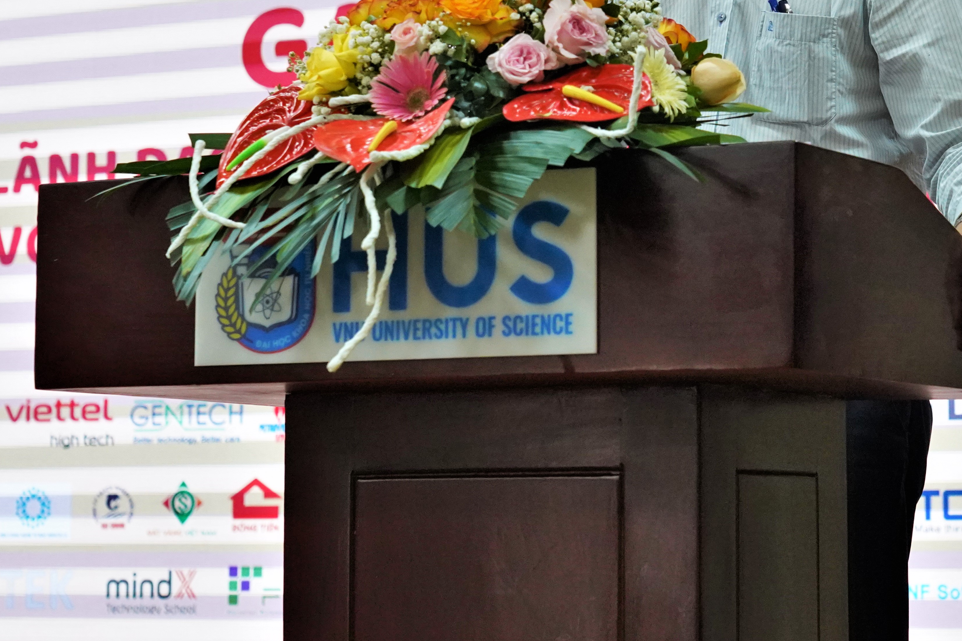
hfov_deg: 16.6
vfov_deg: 11.1
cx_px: 569
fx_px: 3286
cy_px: 128
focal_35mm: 123
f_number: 6.3
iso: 6400
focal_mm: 68
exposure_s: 1/160
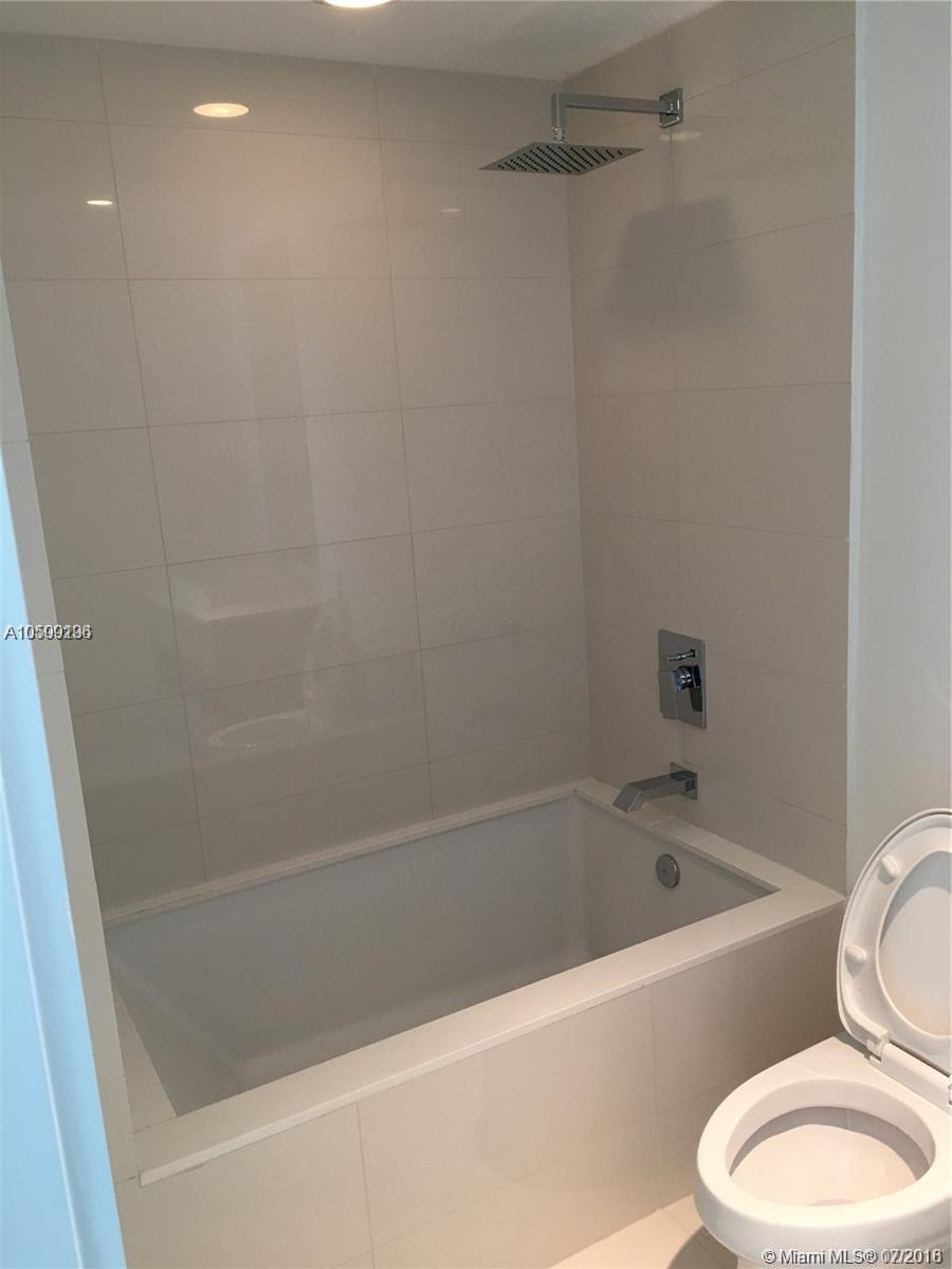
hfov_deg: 48.2
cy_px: 634
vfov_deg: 61.7
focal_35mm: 29
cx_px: 476
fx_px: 1063
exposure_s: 1/15
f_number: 2.2
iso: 40
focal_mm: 4.15
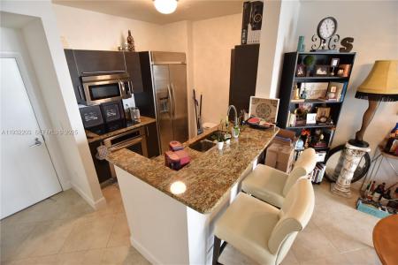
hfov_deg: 100.4
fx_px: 166
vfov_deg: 77.3
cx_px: 199
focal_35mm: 15
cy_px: 132
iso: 720
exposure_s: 1/60
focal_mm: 10
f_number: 4
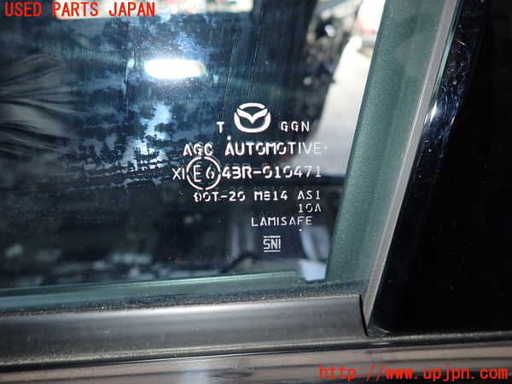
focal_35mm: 25
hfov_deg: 69.4
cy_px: 192
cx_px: 256
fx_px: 370
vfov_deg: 54.9
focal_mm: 4.5
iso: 200
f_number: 5.6
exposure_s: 1/30
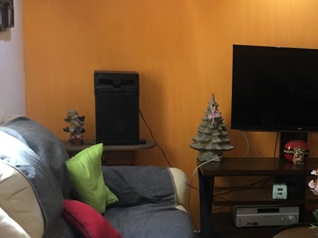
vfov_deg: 23.2
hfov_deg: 28.7
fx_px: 579
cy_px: 153
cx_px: 323
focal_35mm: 63
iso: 100
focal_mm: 4.15
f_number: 2.2
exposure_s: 1/30
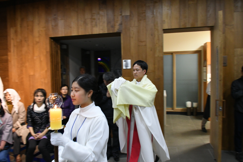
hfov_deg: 67.4
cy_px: 81
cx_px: 122
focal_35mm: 27
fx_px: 182
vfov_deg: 47.9
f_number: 5
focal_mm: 18
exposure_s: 1/60
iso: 3200
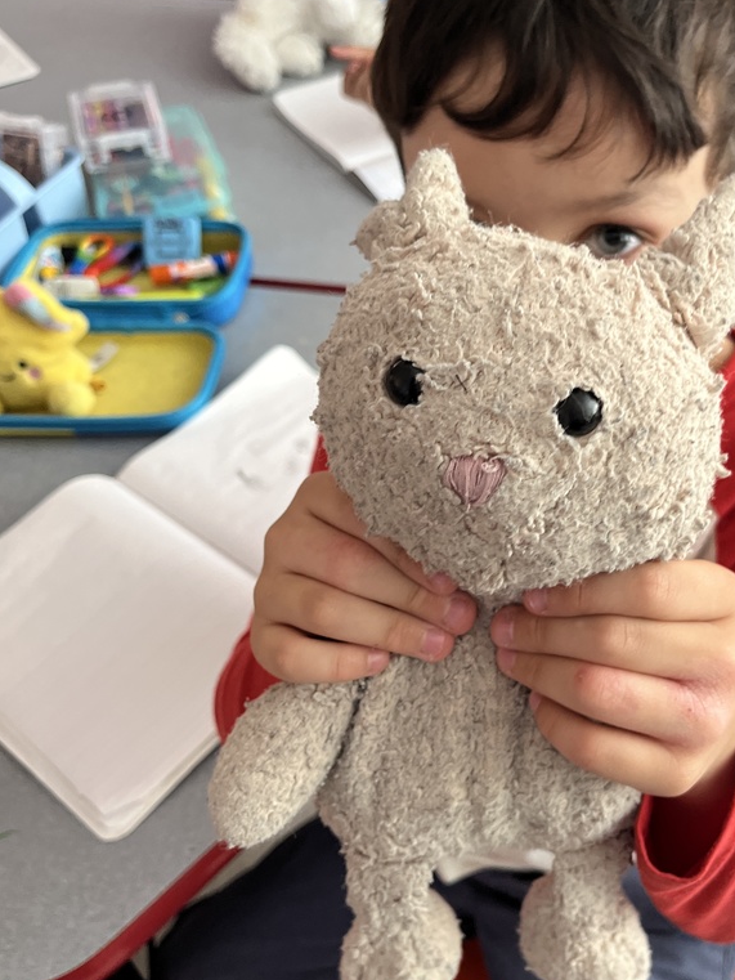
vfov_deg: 52.6
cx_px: 492
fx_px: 991
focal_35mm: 35
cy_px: 462
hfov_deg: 40.2
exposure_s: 1/41
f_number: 1.6
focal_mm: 5.1
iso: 160
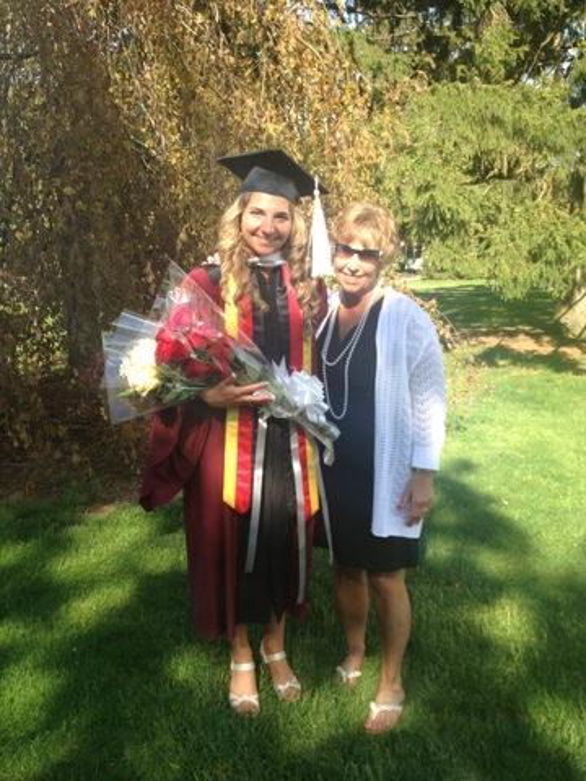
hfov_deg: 40.7
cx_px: 293
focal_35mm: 35
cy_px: 390
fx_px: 790
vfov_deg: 52.6
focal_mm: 4.28
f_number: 2.4
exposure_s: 1/497
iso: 50
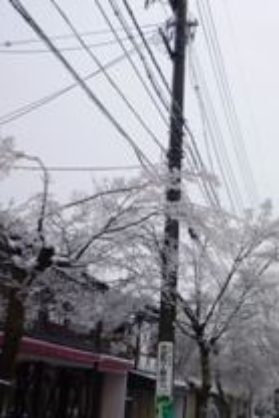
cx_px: 349
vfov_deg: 33.2
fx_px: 696
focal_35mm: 60
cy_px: 267
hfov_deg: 20.9
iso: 80
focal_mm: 4.4
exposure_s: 1/500
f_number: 3.2
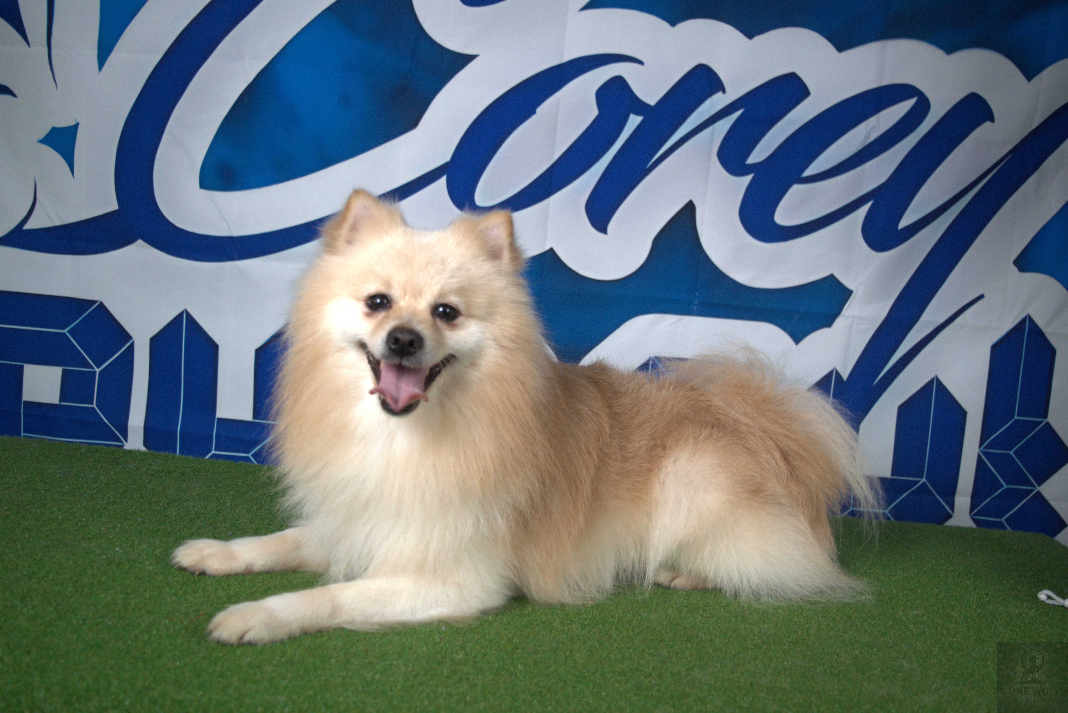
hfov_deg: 49.5
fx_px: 1157
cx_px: 534
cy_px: 356
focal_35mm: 39
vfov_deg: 34.2
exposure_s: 1/50
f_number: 4
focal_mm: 26
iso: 400
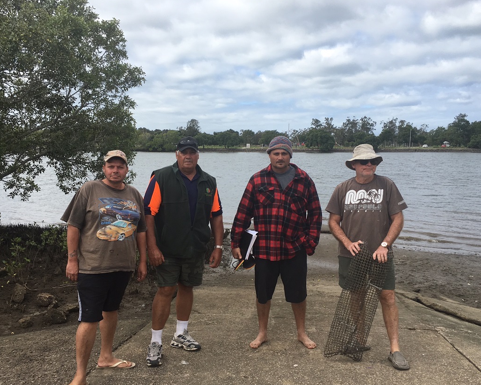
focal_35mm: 33
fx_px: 470
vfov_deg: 44.5
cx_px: 224
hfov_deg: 54.2
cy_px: 206
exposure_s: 1/905
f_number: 2.2
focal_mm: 4.15
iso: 25
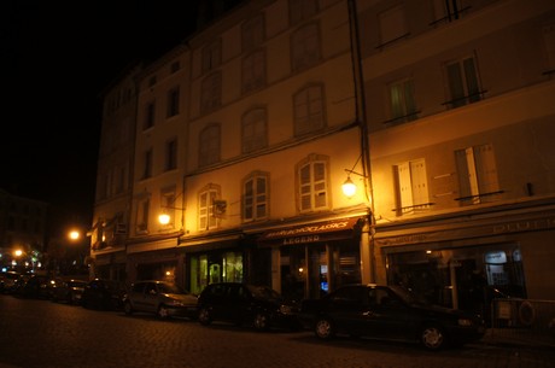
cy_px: 184
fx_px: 416
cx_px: 278
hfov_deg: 67.5
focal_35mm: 27
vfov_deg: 47.8
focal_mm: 18
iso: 800
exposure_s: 1/30
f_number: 3.5
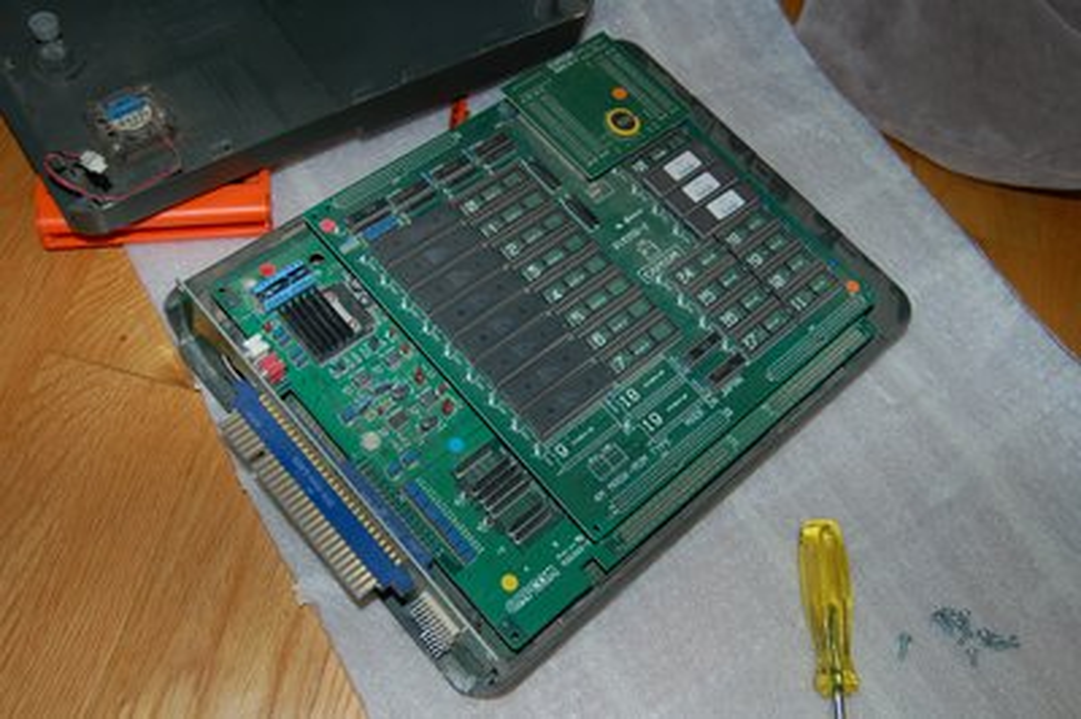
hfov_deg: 55.1
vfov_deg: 38.3
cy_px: 360
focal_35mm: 34
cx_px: 540
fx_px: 1035
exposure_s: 1/60
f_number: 3.8
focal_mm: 23
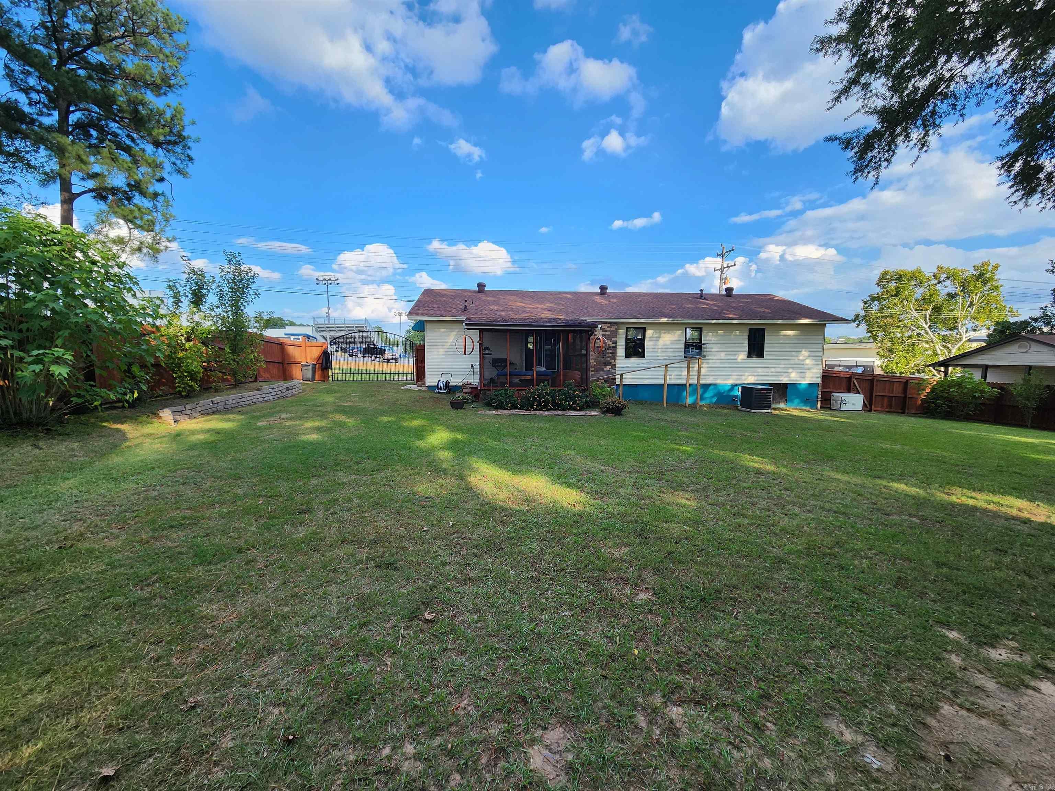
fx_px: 396
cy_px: 396
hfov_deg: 106.2
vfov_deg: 89.9
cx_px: 528
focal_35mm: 13
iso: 50
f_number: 2.2
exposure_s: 1/601
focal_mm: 2.2
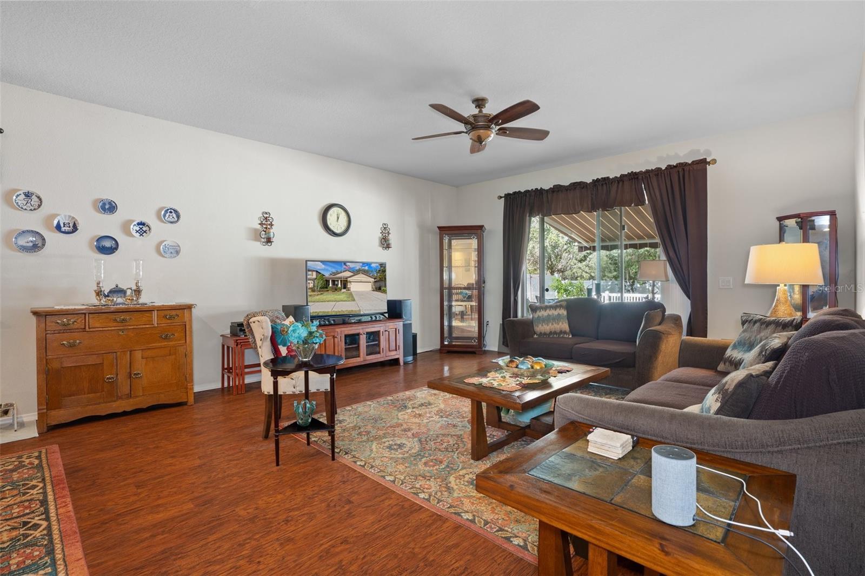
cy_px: 288
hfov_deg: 96.7
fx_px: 384
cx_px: 432
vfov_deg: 73.7
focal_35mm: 16
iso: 400
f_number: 8
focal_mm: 16
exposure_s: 3.2
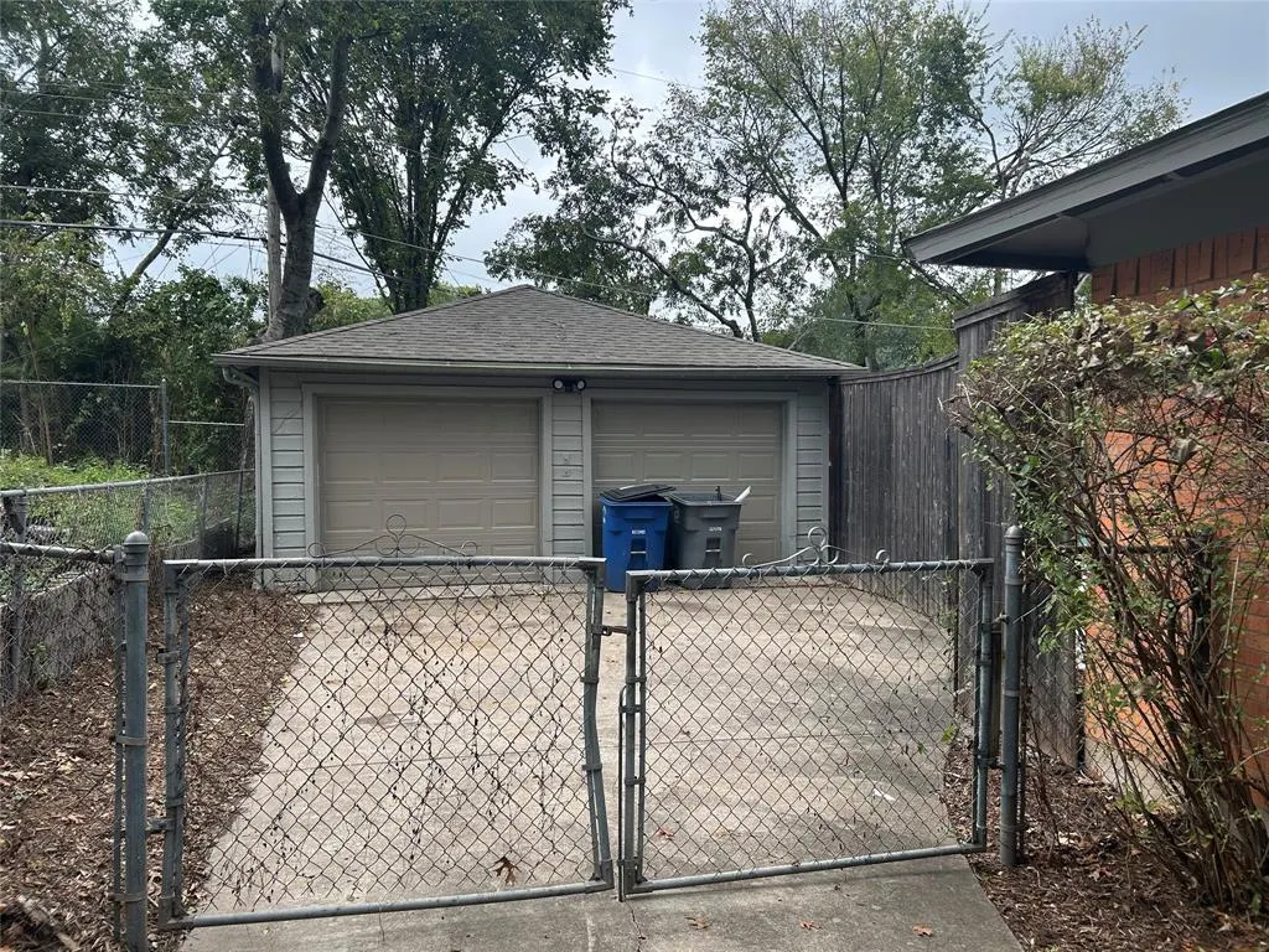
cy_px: 476
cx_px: 634
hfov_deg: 67.3
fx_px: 953
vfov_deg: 53.1
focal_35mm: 26
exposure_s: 1/398
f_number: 1.5
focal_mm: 5.7
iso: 50
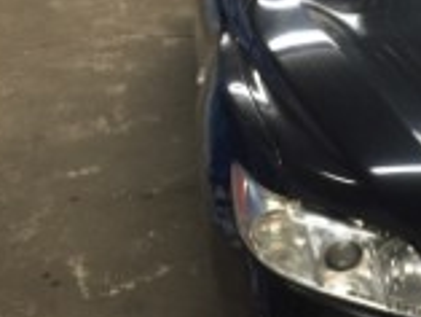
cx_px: 518
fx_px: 901
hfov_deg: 23.8
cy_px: 51
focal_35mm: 74
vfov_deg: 19.7
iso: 200
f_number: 2.2
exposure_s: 1/33
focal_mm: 4.15
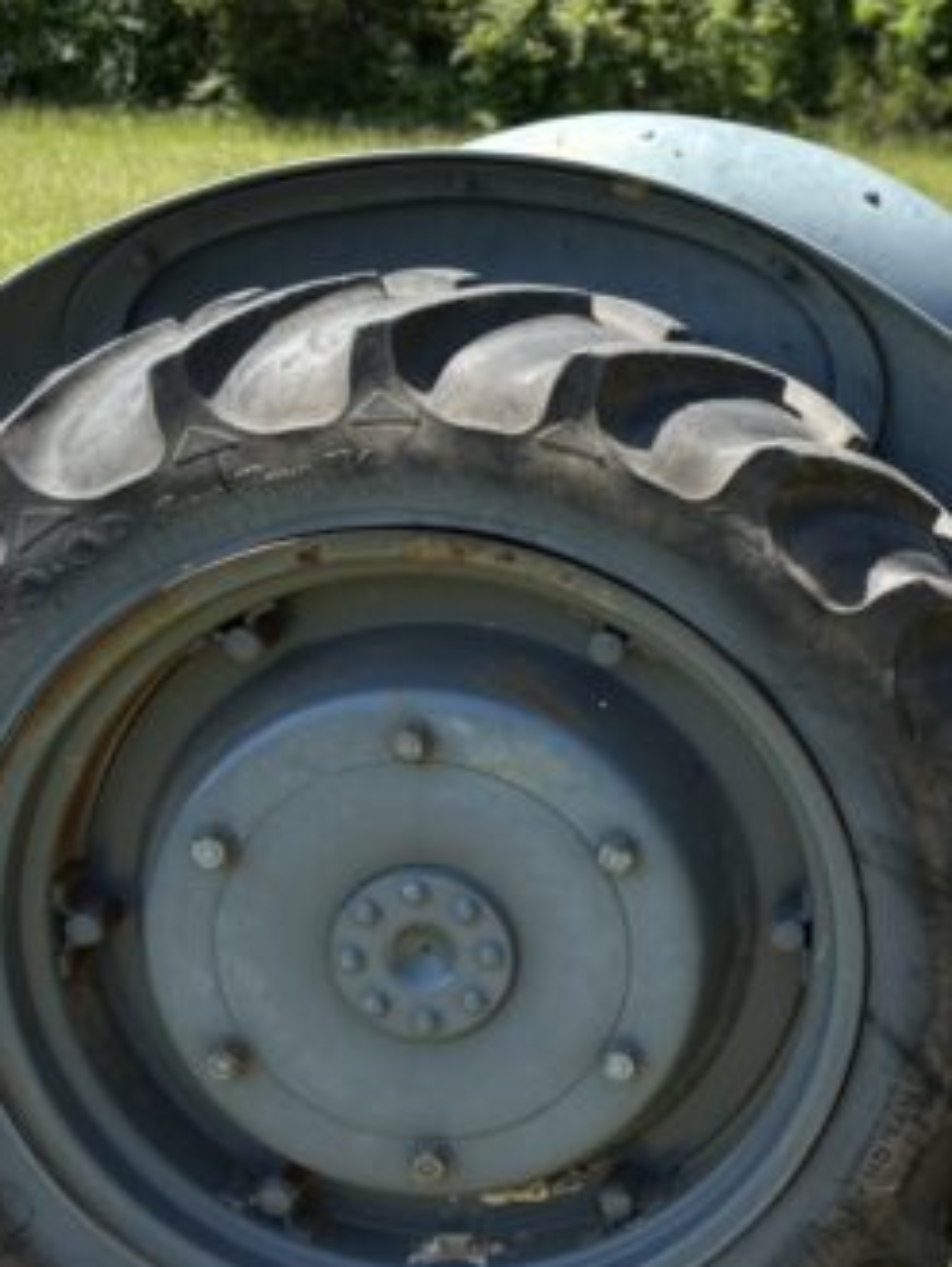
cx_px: 1202
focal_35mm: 63
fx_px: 2307
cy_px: 634
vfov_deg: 30.7
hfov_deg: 21.3
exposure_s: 1/1139
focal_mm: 5.96
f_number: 1.6
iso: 50
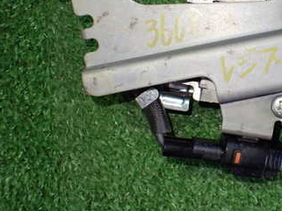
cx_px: 252
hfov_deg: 32.7
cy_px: 74
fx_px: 456
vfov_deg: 26.0
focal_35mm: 56
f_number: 2.3
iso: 500
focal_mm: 5.4
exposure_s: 1/125
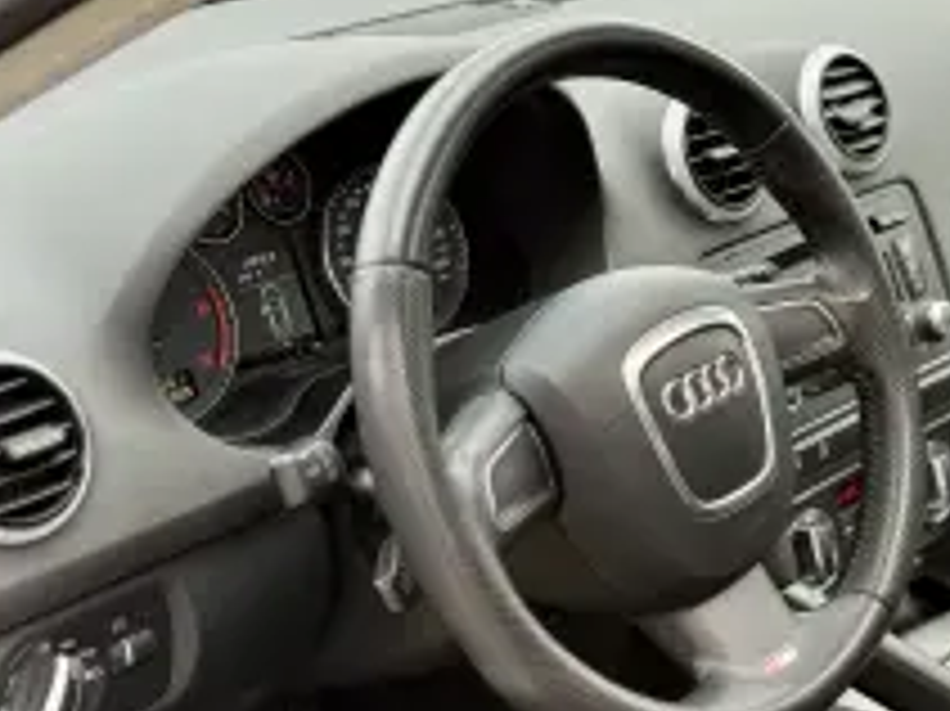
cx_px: 747
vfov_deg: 18.0
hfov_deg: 23.5
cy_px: 428
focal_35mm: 82
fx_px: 2249
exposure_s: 1/384
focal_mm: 6.76
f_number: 1.78
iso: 100
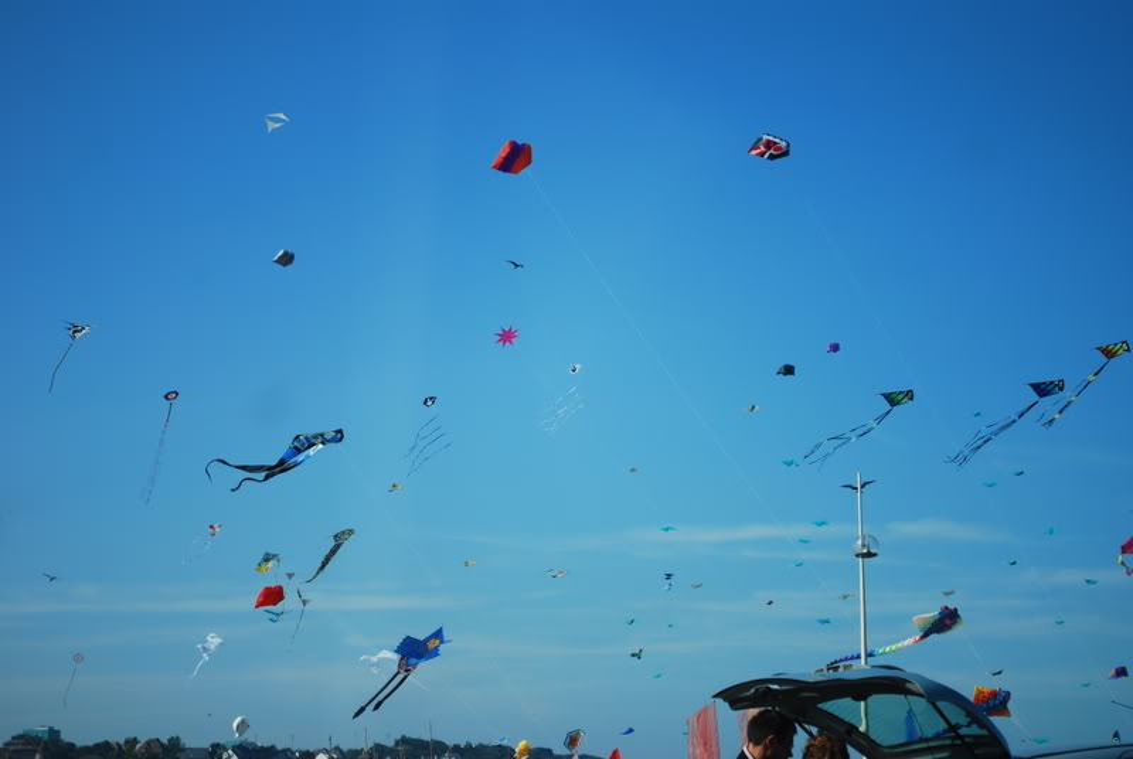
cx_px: 566
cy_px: 380
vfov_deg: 16.6
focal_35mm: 82
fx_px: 2600
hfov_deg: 24.6
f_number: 5.6
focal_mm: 55
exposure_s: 1/400
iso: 100
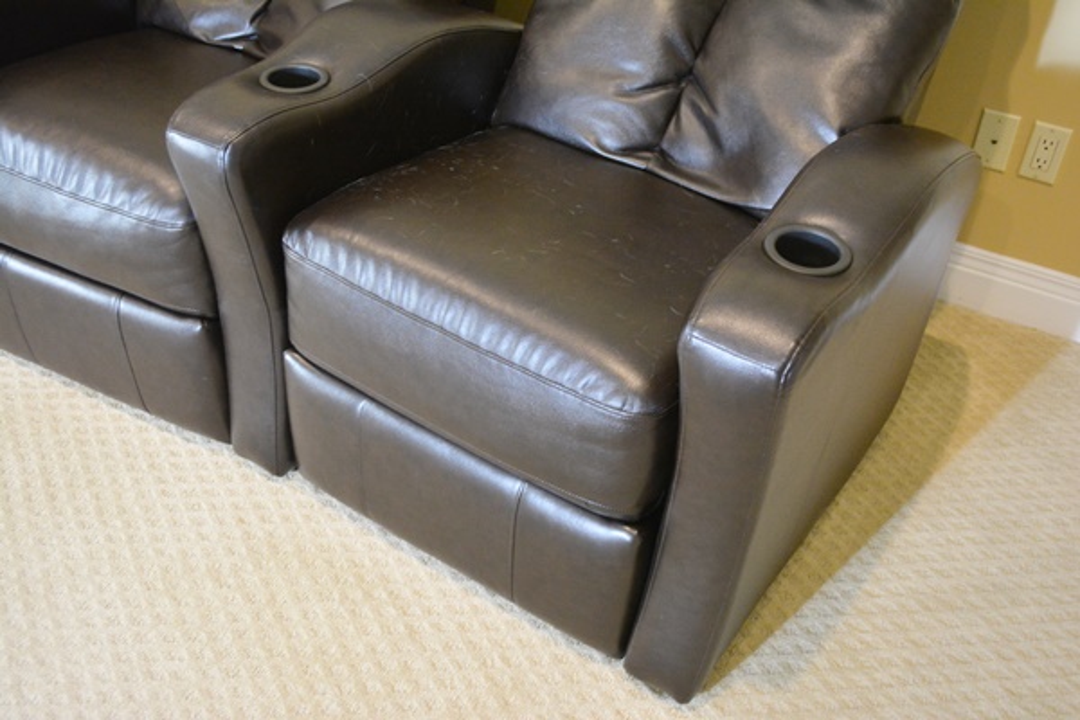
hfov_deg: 53.1
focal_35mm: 36
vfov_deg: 36.9
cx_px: 540
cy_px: 360
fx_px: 1080
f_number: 4
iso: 2500
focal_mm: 24
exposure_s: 1/30
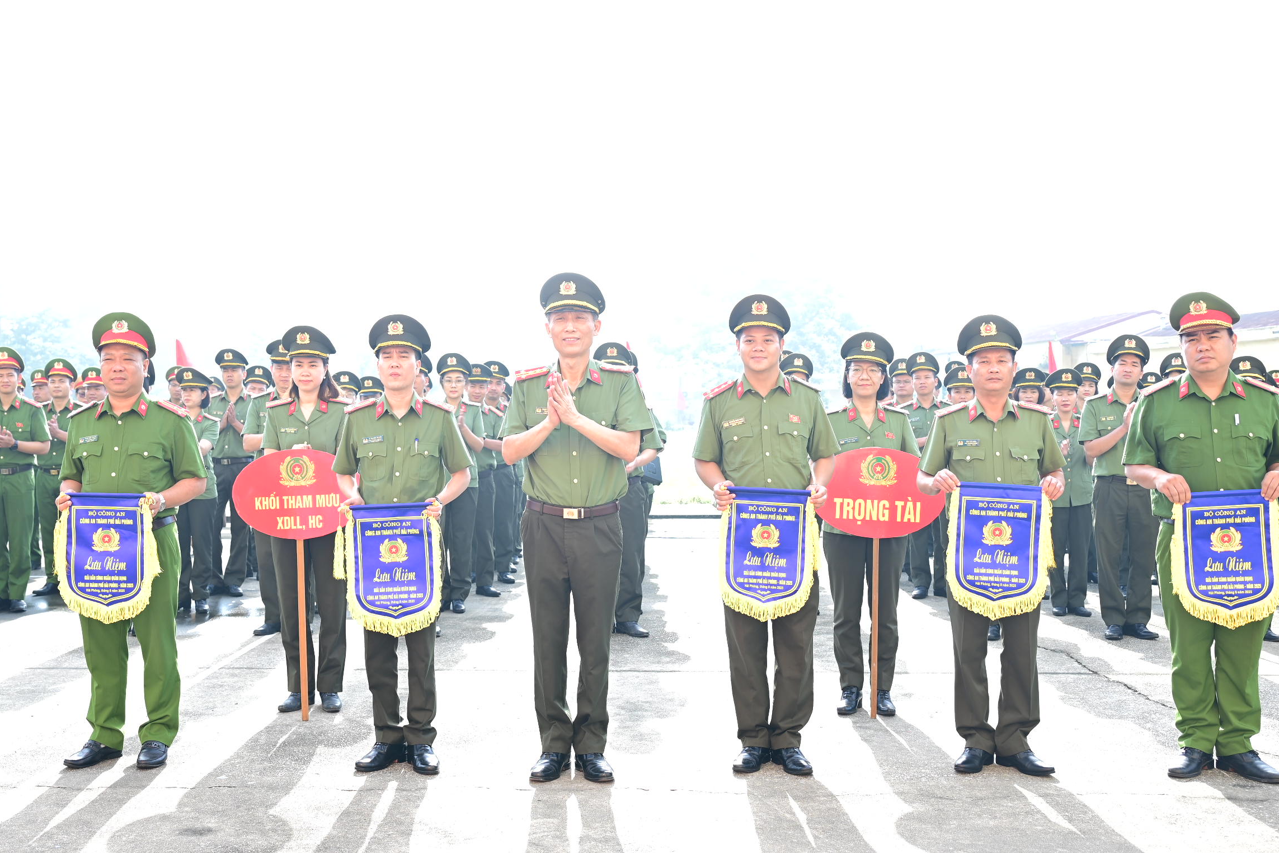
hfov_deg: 47.3
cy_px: 419
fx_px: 1457
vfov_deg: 32.6
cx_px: 567
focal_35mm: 41
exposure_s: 1/100
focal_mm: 31
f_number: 4
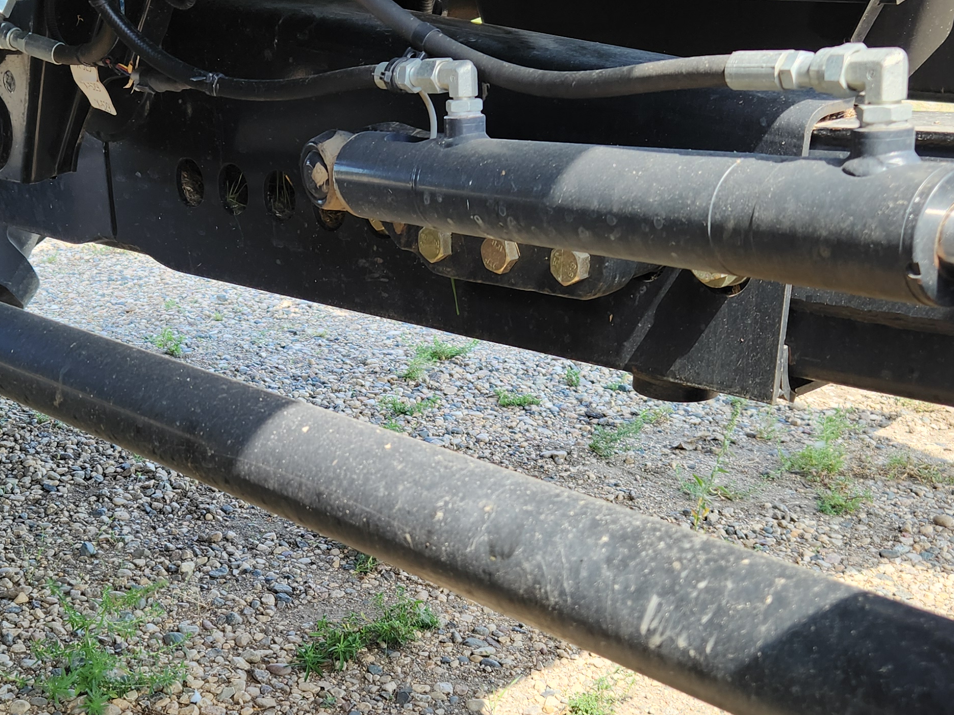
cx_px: 362
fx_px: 1350
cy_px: 416
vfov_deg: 29.6
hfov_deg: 38.7
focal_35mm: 49
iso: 25
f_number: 1.8
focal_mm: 5.4
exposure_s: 1/180
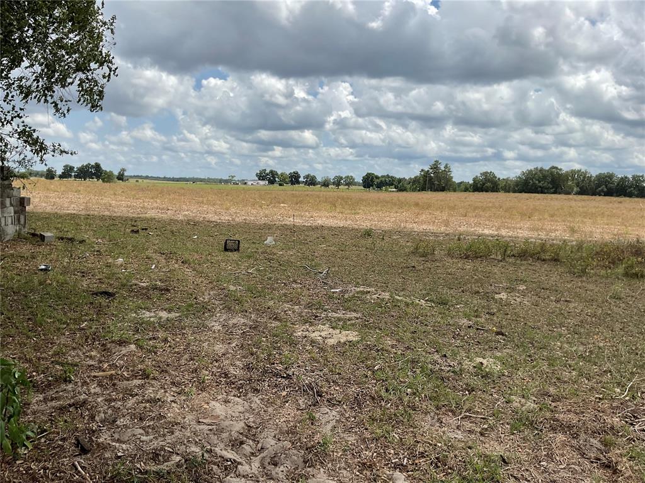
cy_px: 242
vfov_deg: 48.2
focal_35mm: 29
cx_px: 322
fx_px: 540
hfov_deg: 61.7
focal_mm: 3
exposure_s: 1/2427
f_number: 1.8
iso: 16
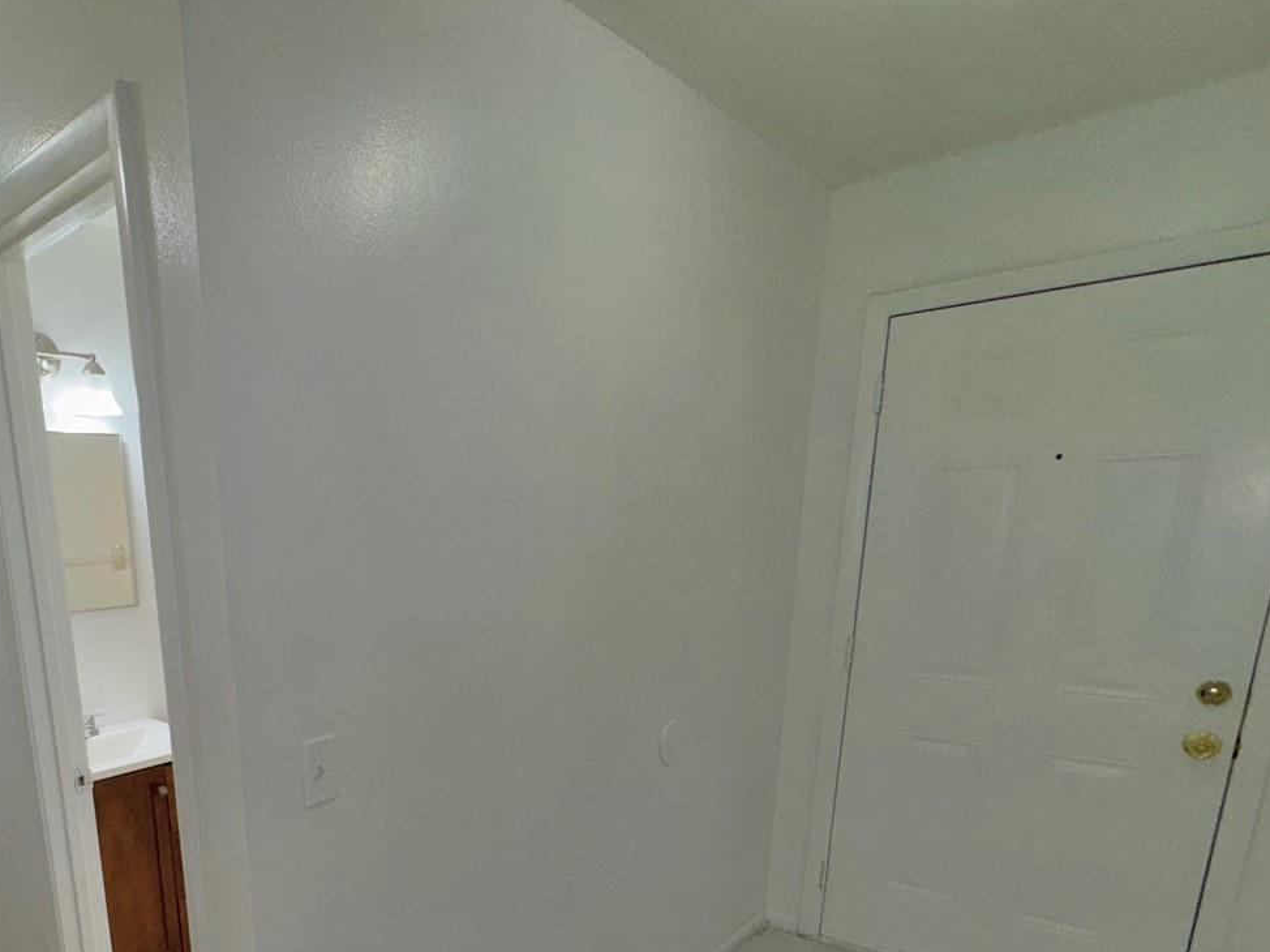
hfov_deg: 70.4
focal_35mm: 23
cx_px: 366
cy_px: 736
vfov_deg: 55.5
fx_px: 844
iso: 80
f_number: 2.2
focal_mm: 2.22
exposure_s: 1/122
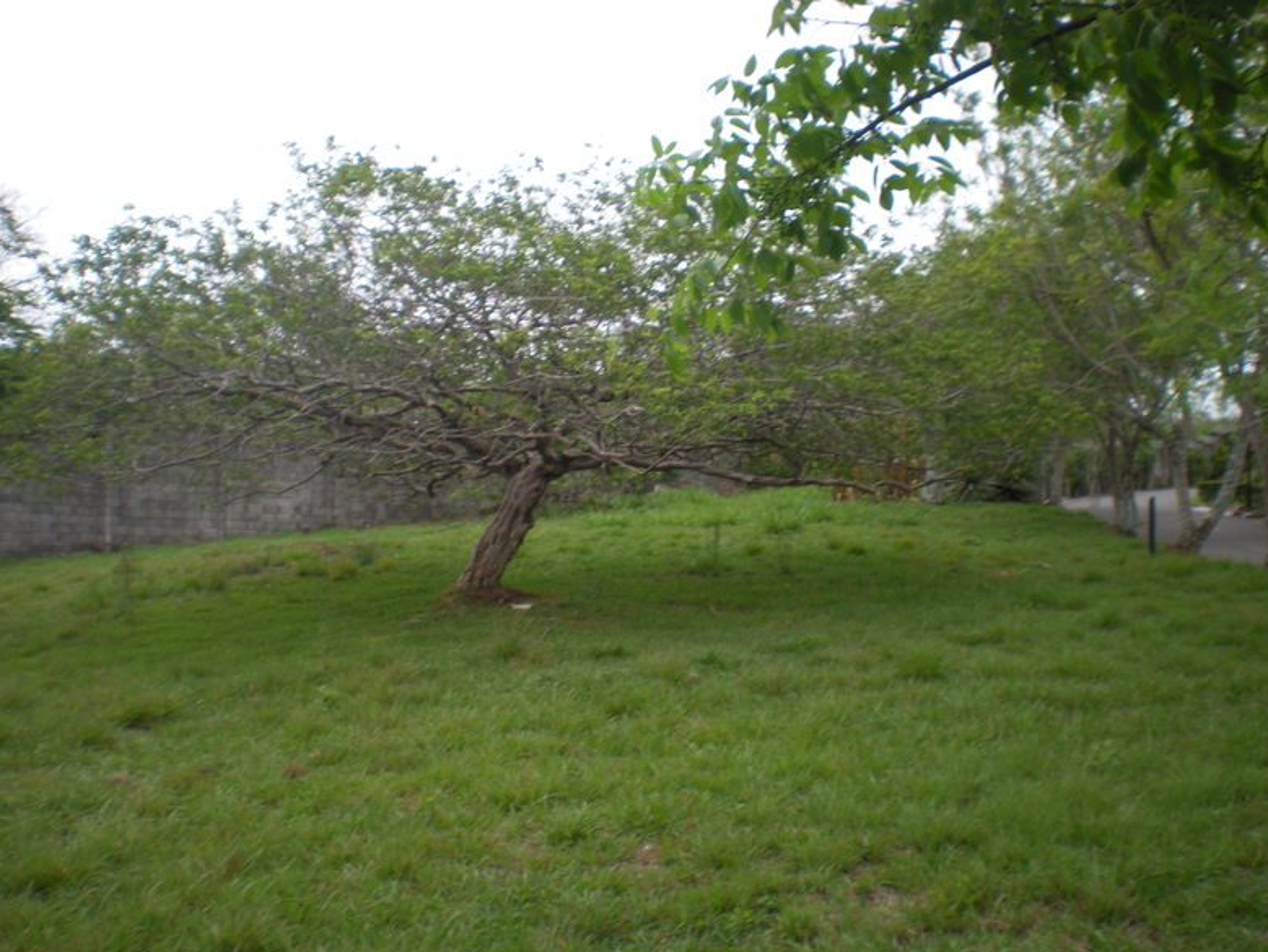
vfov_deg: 36.8
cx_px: 648
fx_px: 1429
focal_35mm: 39
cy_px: 487
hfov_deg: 47.8
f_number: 4.6
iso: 64
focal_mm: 6.3
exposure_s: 1/288
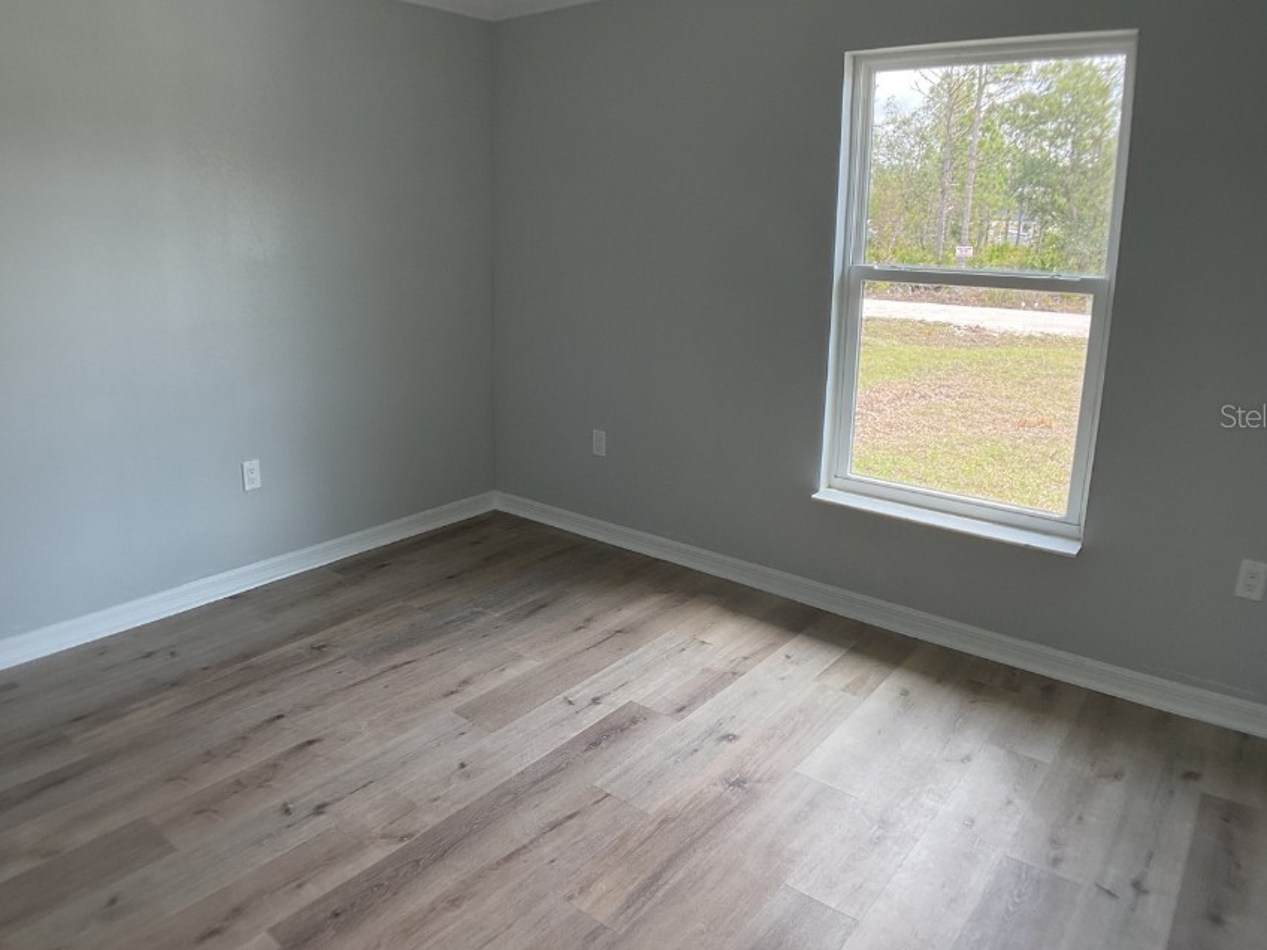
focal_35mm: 35
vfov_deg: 40.6
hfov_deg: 52.6
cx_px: 596
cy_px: 415
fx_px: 1281
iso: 16
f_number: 1.8
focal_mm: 3
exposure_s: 1/139
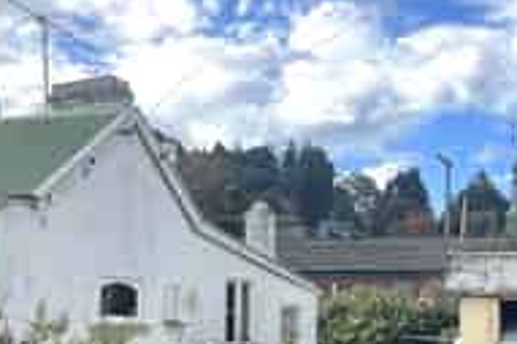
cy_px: 299
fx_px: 617
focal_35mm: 43
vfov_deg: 30.0
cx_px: 242
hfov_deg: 45.4
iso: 32
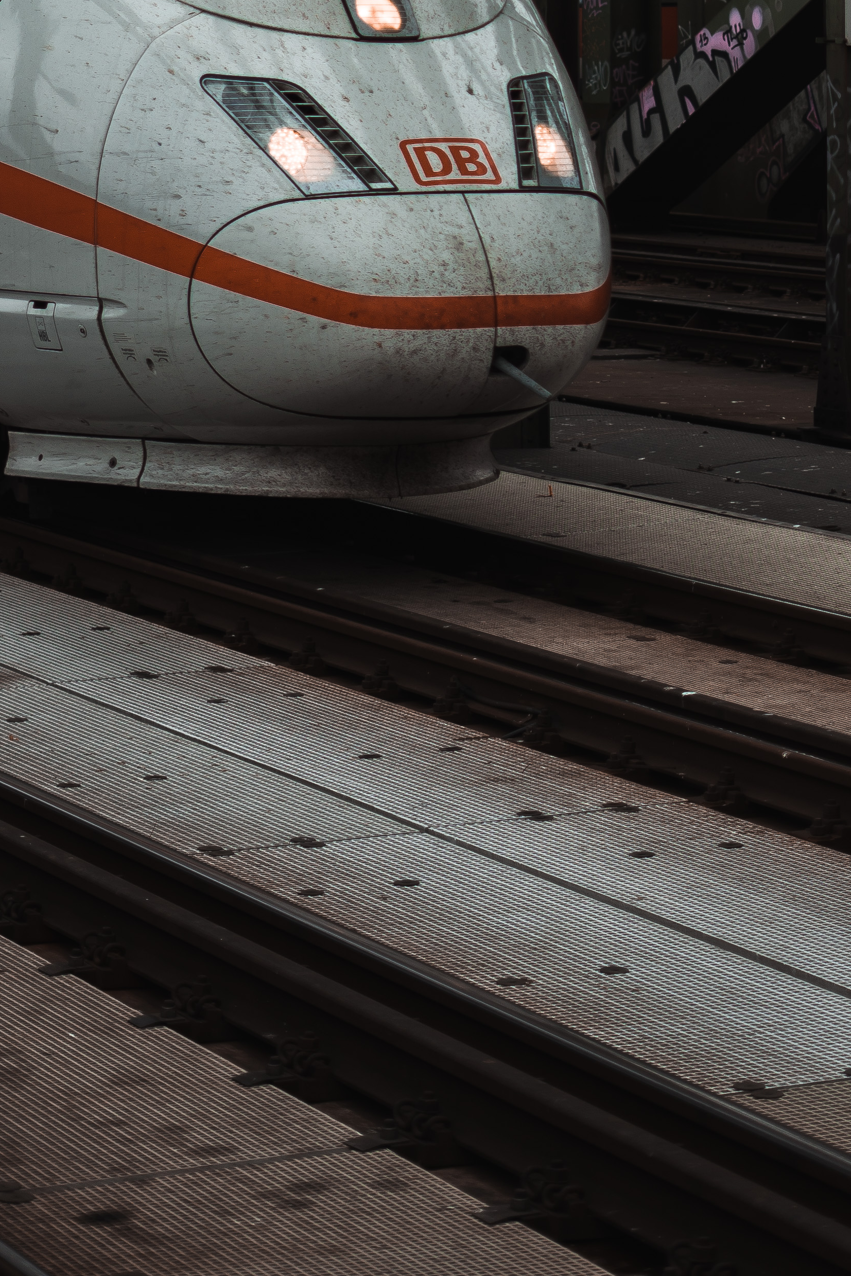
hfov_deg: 11.3
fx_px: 4290
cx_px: 694
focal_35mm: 121
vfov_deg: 16.3
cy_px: -249
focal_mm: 50
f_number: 1.8
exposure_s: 1/640
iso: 50
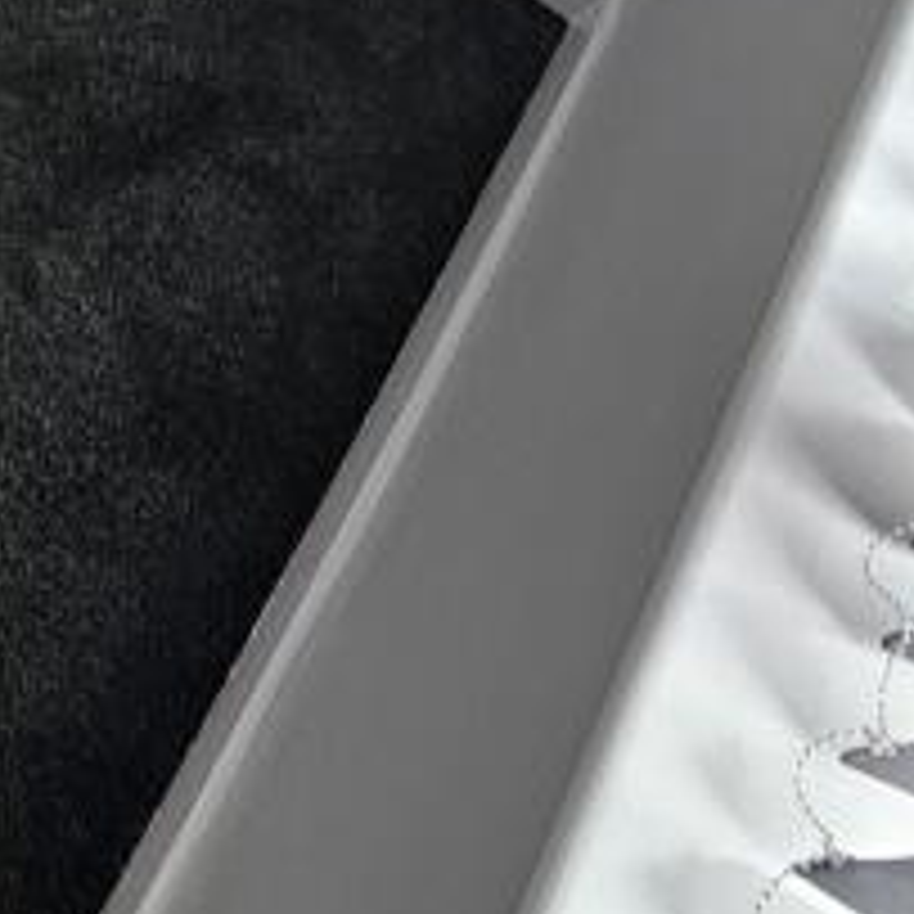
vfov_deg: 21.6
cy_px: -639
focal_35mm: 58
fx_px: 1733
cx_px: -765
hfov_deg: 20.3
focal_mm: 2.2
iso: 100
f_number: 2.2
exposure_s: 1/50
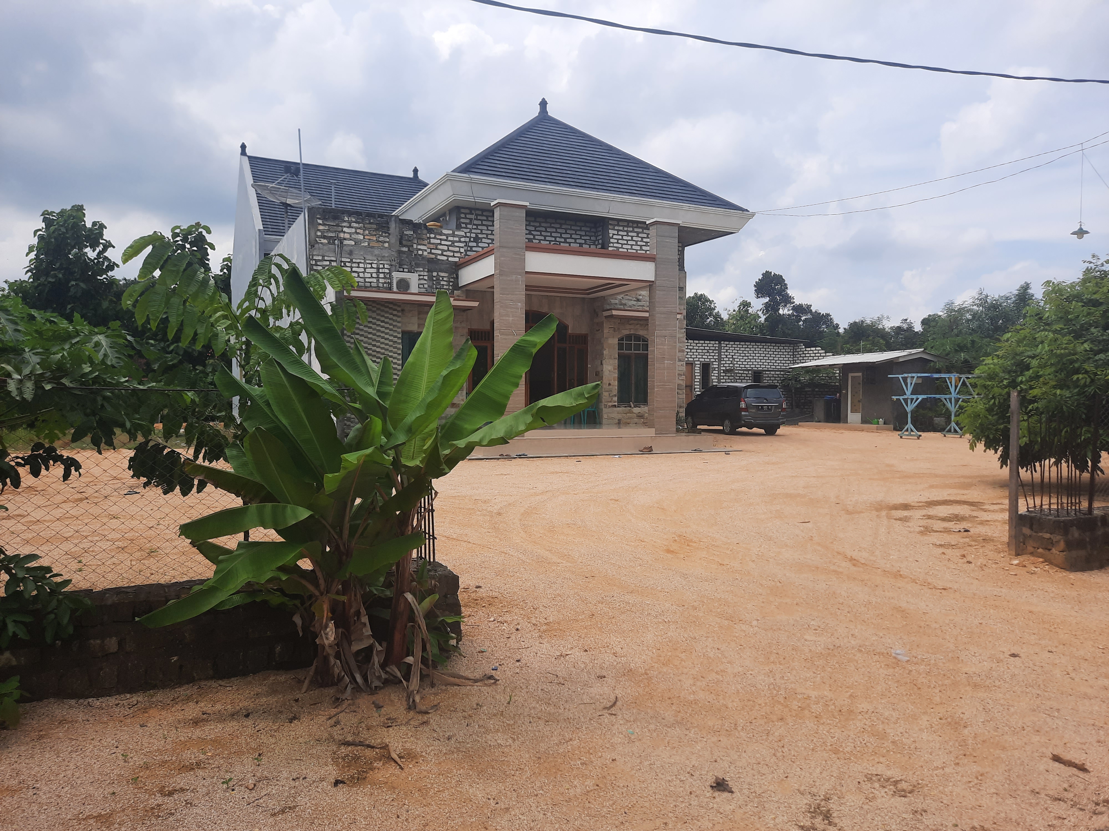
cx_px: 554
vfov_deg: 54.9
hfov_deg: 69.4
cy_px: 416
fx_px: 801
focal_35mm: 25
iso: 32
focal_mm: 4.6
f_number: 2
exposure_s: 1/1493
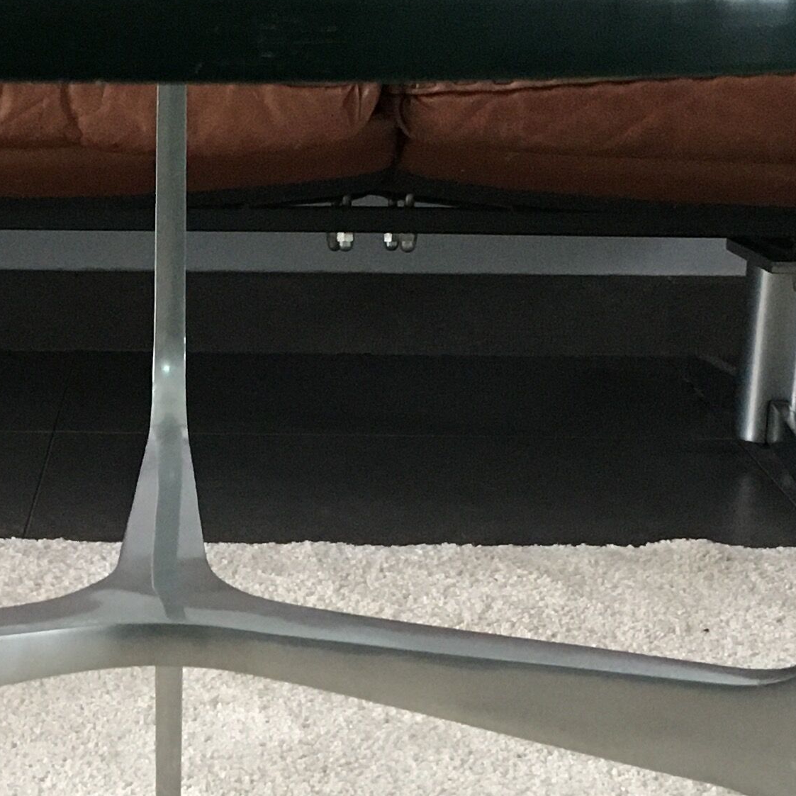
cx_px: 177
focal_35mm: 92
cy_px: 690
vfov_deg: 18.6
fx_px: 2393
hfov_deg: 18.7
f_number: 2.2
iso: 200
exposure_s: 1/33
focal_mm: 4.15
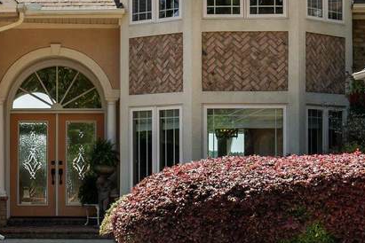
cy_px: 154
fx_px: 1105
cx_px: 36
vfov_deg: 12.6
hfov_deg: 18.4
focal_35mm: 109
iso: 400
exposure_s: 1/640
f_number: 8
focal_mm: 35
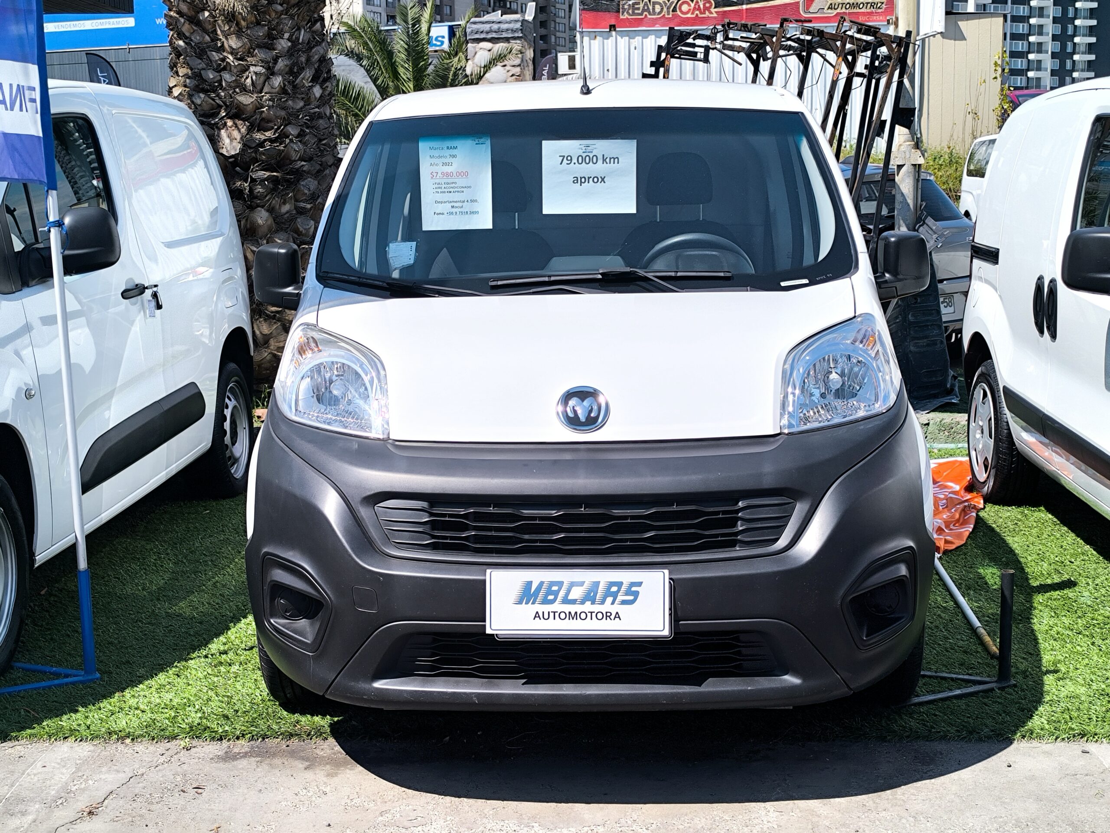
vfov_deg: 31.5
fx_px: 1475
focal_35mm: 46
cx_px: 555
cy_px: 416
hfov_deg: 41.2
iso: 50
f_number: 1.65
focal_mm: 6.14
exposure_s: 1/1235
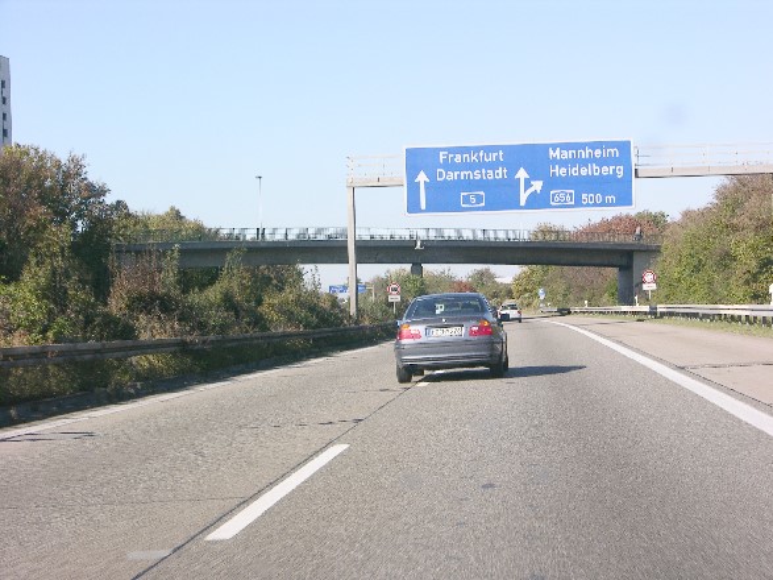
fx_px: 1831
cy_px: 290
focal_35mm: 82
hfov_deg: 23.8
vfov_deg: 18.0
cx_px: 386
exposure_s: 1/182
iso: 50
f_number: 5.5
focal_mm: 21
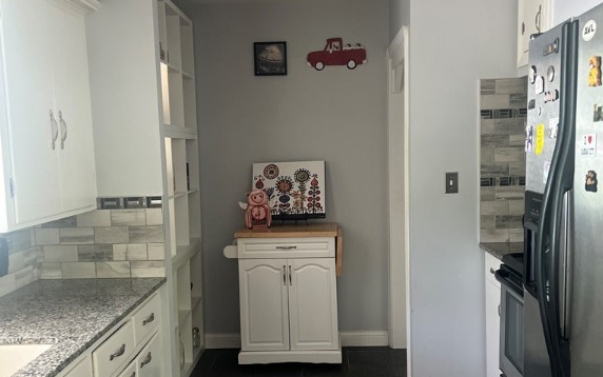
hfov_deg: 52.7
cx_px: 302
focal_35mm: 37
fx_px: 608
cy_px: 206
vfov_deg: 34.4
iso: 250
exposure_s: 1/60
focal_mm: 5.7
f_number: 1.5
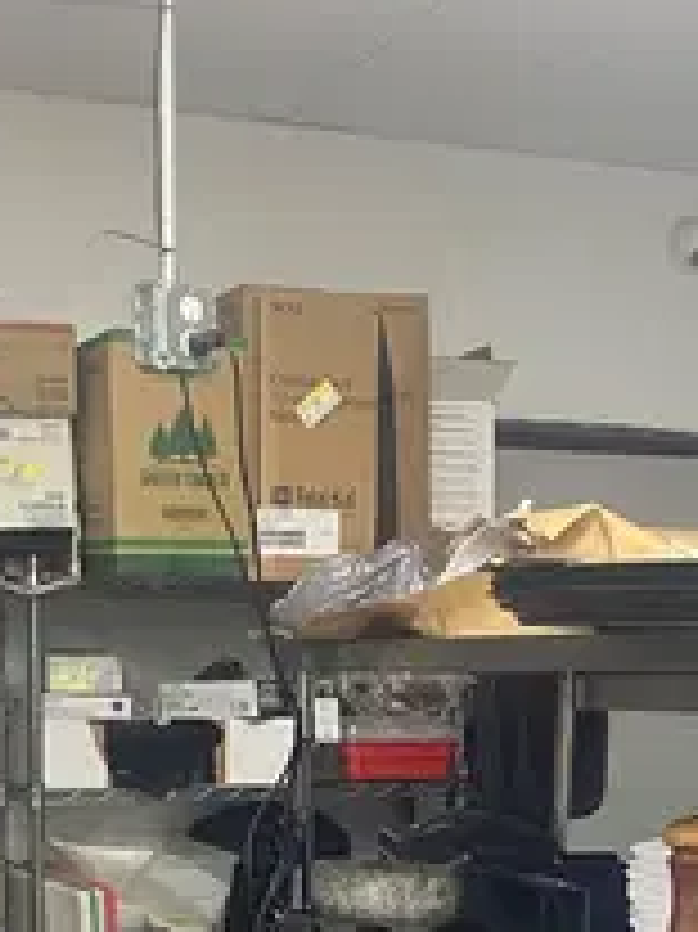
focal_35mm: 67
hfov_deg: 21.9
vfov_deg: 27.4
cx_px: 302
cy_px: 925
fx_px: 1803
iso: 250
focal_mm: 4.25
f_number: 1.8
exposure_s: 1/60
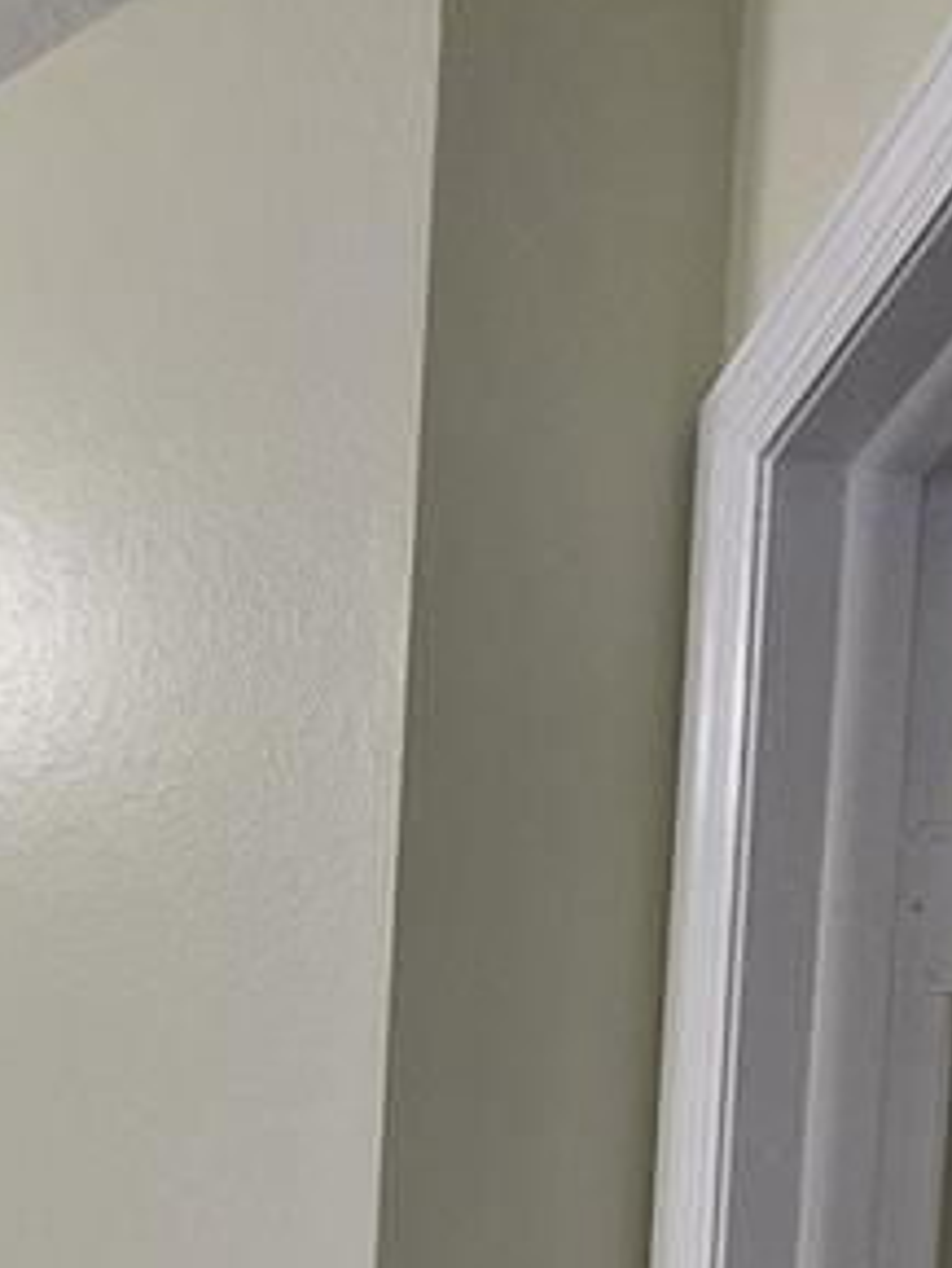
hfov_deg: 26.2
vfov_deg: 28.0
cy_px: 1733
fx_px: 1979
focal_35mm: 54
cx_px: 97
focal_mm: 1.74
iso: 125
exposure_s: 1/60
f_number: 2.2
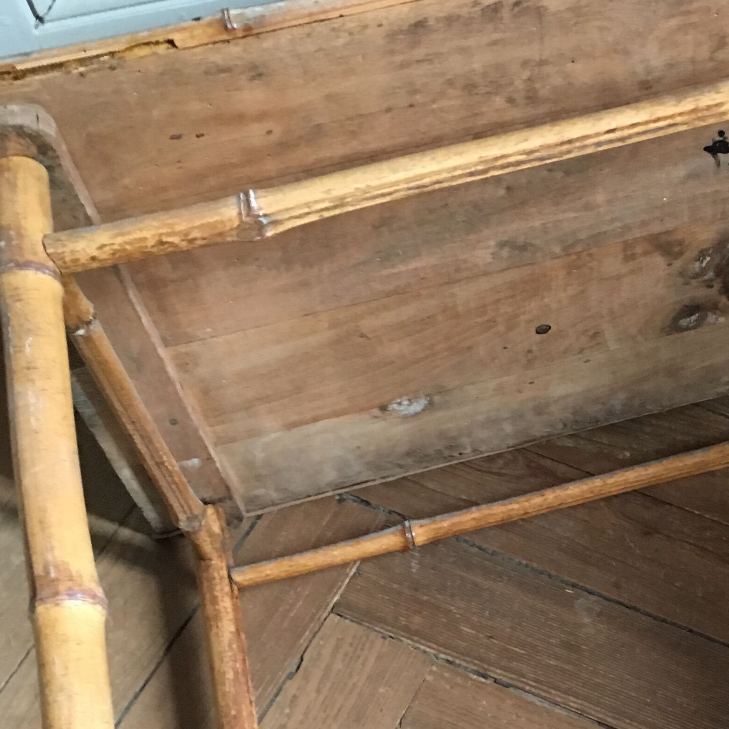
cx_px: 657
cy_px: 506
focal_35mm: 66
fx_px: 1573
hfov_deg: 25.3
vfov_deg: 25.9
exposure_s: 1/20
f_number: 2.2
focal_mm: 4.15
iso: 200
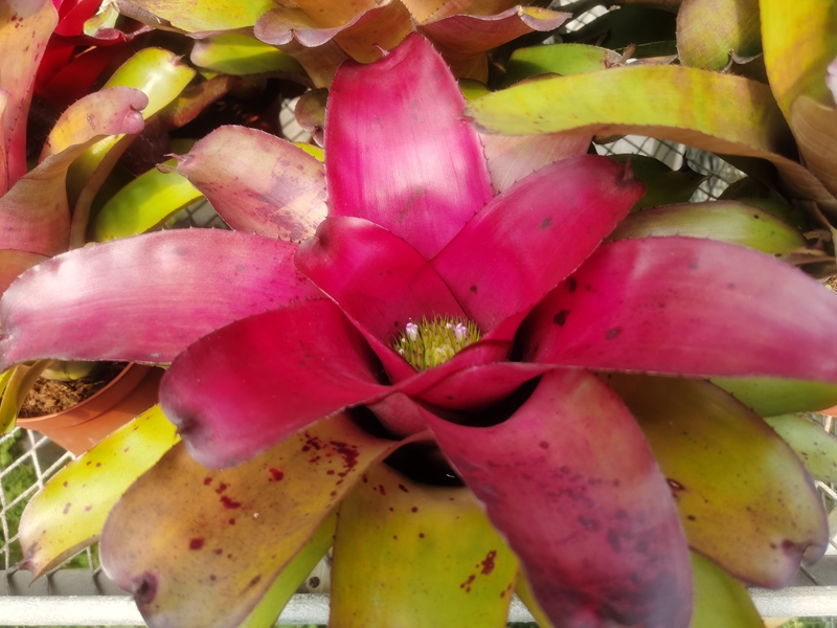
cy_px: 314
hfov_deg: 65.3
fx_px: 653
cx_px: 418
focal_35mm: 27
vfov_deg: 51.4
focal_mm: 5.56
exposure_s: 1/410
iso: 50
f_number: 1.6
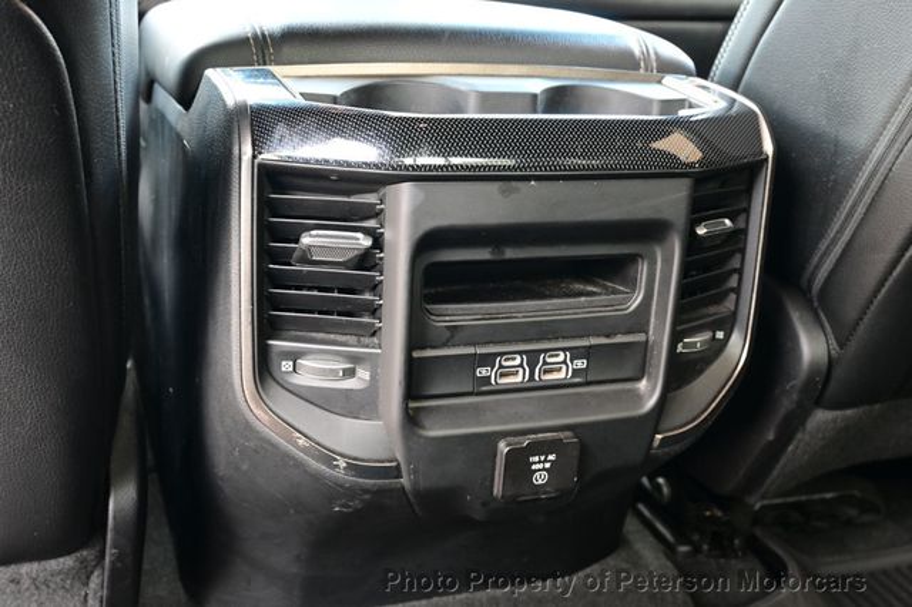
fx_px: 1006
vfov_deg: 33.6
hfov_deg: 48.7
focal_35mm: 40
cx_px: 456
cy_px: 304
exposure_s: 1/40
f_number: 4.5
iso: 2000
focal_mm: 26.5
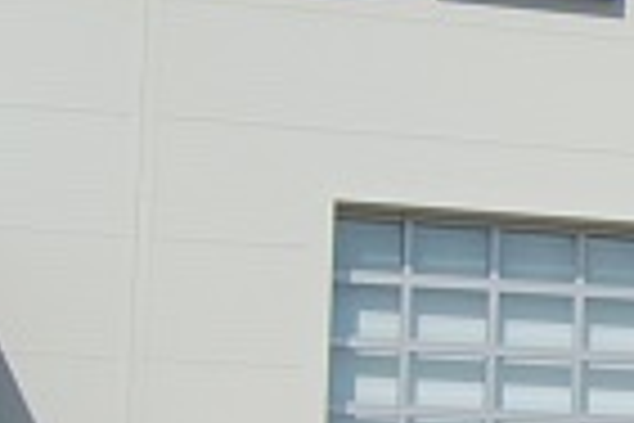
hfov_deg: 9.1
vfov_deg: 7.0
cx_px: 1650
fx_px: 3452
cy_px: 477
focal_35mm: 196
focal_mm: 18
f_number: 11
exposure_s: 1/500
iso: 200
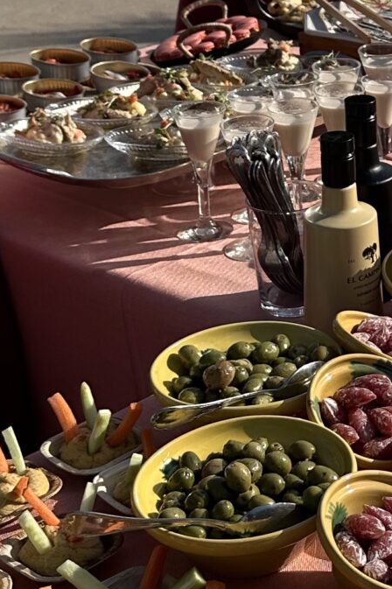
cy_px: 94
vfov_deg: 21.1
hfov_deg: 13.9
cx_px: 503
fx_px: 1553
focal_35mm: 95
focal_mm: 6.86
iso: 80
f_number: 1.78
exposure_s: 1/5525
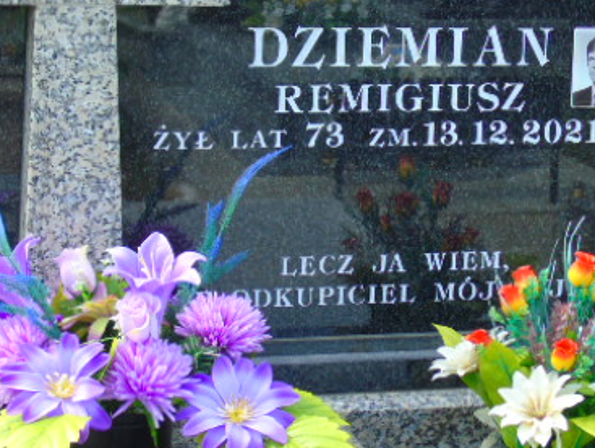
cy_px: 172
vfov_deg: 13.7
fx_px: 1858
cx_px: 300
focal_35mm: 108
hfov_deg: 18.2
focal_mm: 11
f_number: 4.5
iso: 80
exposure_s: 1/200
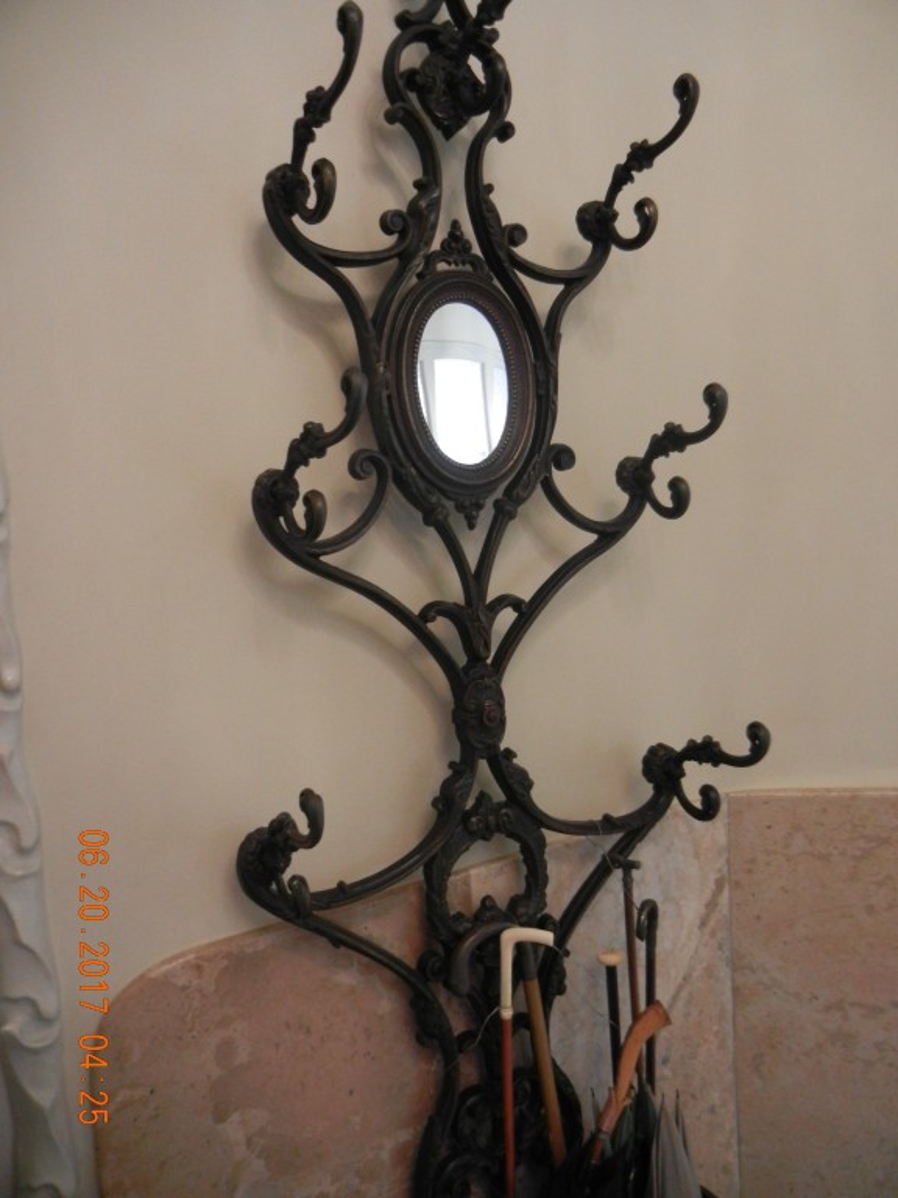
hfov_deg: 46.8
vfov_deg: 60.0
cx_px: 449
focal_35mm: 30
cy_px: 599
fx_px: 1038
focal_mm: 5.4
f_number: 3.5
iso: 640
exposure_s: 1/30.3
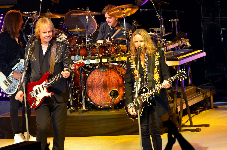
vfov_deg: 5.5
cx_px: 114
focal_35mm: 248
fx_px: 1558
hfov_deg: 8.3
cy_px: 75
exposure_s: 1/80
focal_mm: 165
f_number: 5
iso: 1600
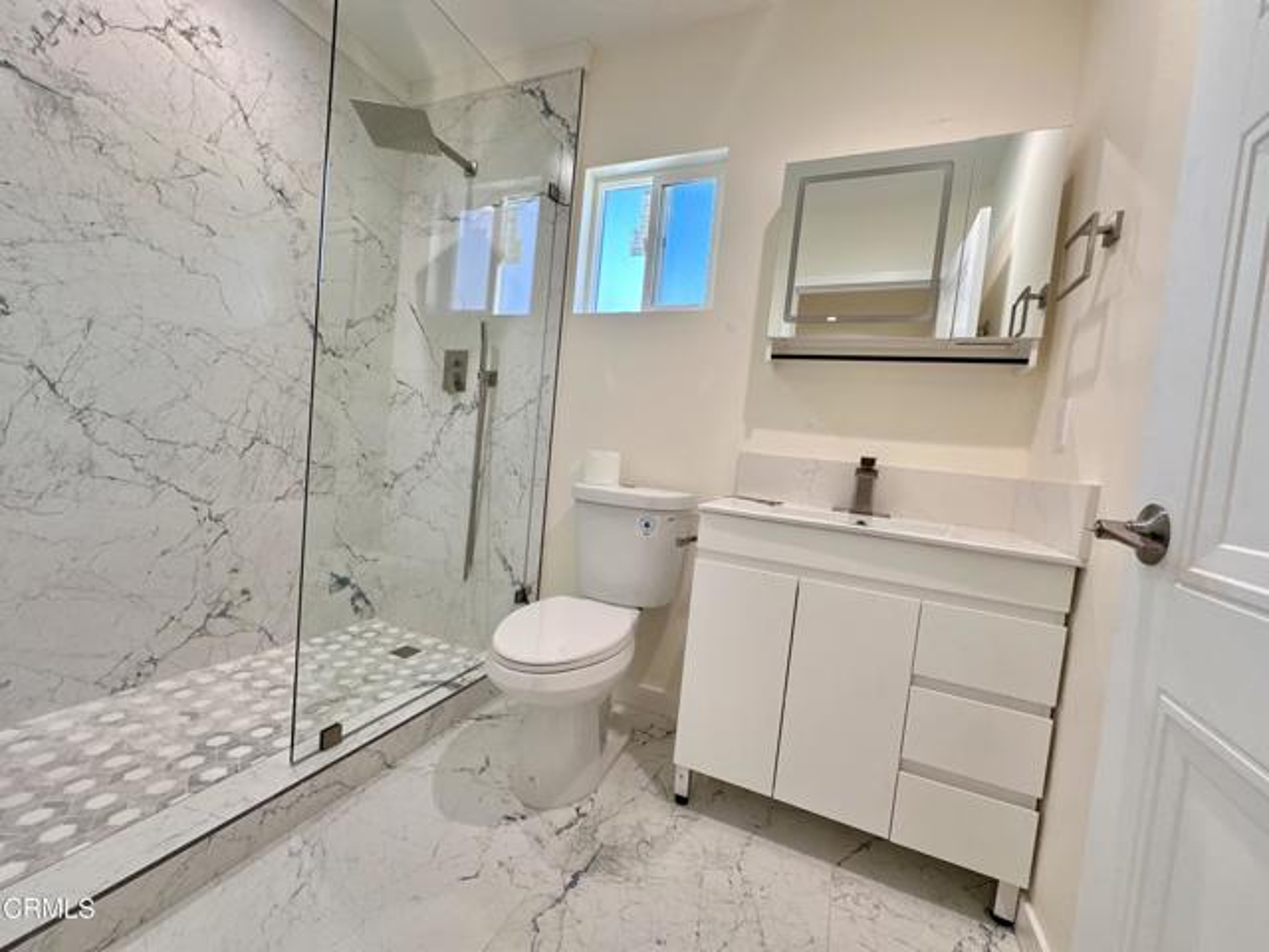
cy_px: 476
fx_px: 513
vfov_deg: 85.7
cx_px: 634
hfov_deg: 102.1
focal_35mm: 14
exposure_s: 1/120
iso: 100
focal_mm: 2.22
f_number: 2.2
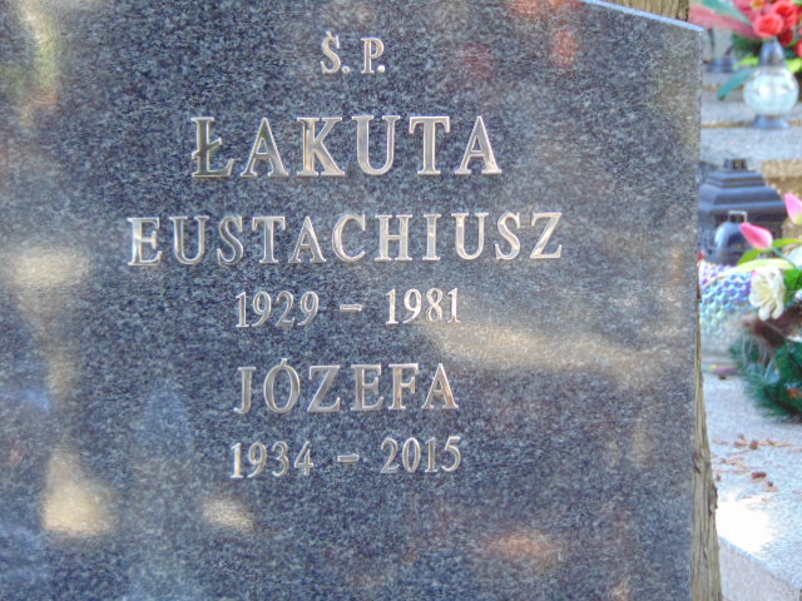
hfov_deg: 12.0
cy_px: 300
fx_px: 3800
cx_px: 401
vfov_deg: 9.1
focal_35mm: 164
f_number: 4
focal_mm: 29.5
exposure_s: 1/60
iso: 400
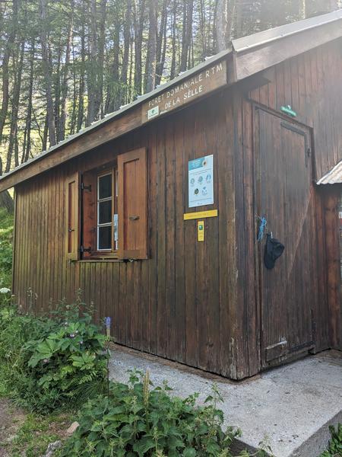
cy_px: 228
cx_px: 171
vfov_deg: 65.3
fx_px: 356
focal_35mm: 27
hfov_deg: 51.4
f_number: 1.73
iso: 48
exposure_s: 1/305
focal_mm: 4.38
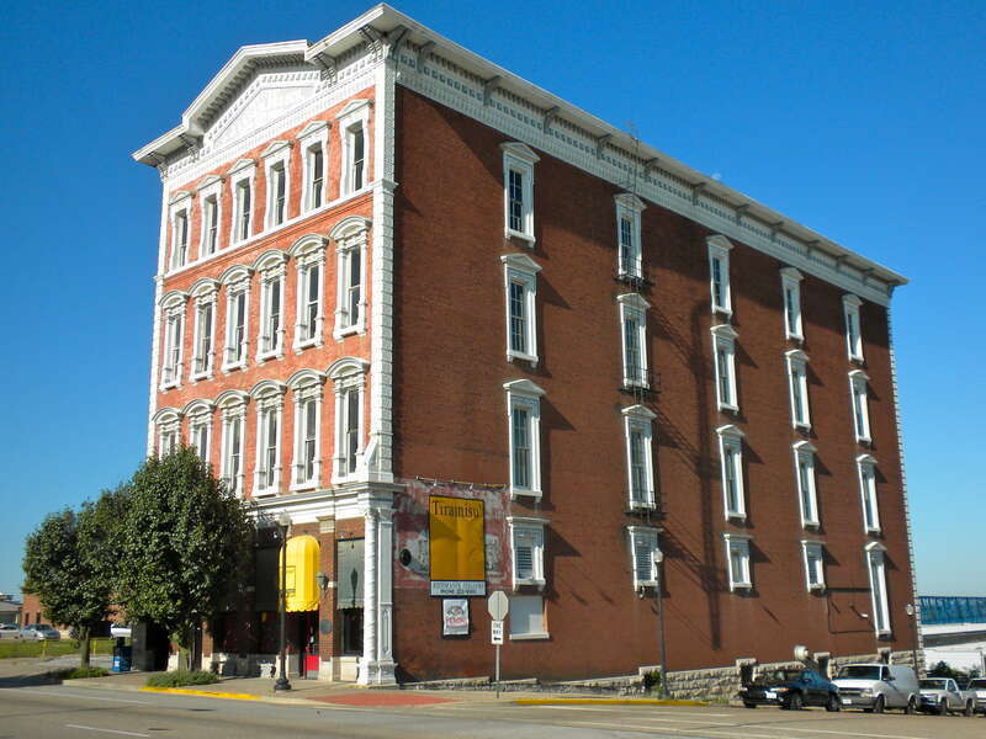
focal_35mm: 37
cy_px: 370
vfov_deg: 38.7
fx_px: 1054
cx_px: 493
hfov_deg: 50.1
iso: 64
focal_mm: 6.6
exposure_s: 1/123
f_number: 10
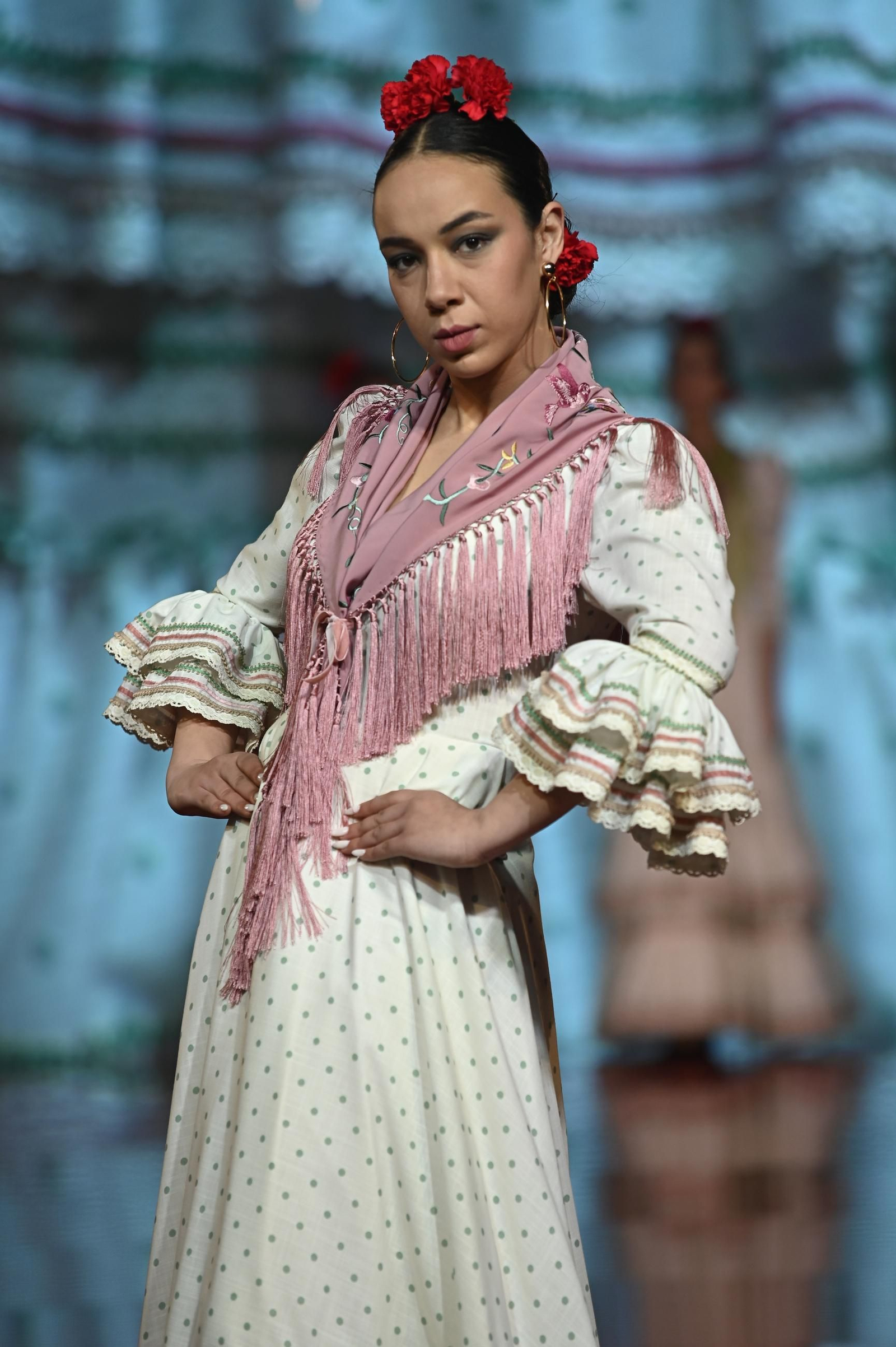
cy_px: 674
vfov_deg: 11.1
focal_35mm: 185
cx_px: 448
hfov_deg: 7.4
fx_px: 6916
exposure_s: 1/500
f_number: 4
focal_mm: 185
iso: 1000
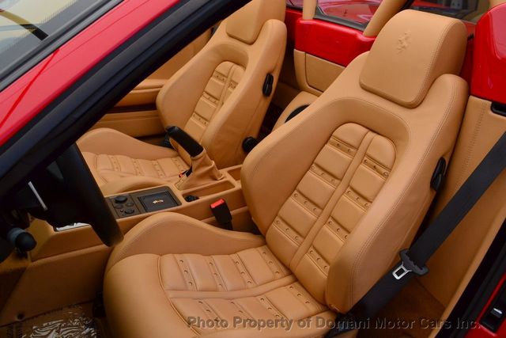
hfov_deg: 67.4
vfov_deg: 48.0
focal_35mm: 27
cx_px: 253
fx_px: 380
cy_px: 169
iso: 800
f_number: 11
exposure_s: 1/500
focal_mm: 18
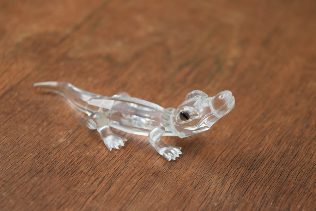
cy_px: 106
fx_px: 724
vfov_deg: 16.6
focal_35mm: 82
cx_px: 158
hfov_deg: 24.6
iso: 800
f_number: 5.6
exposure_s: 1/80
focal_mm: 55
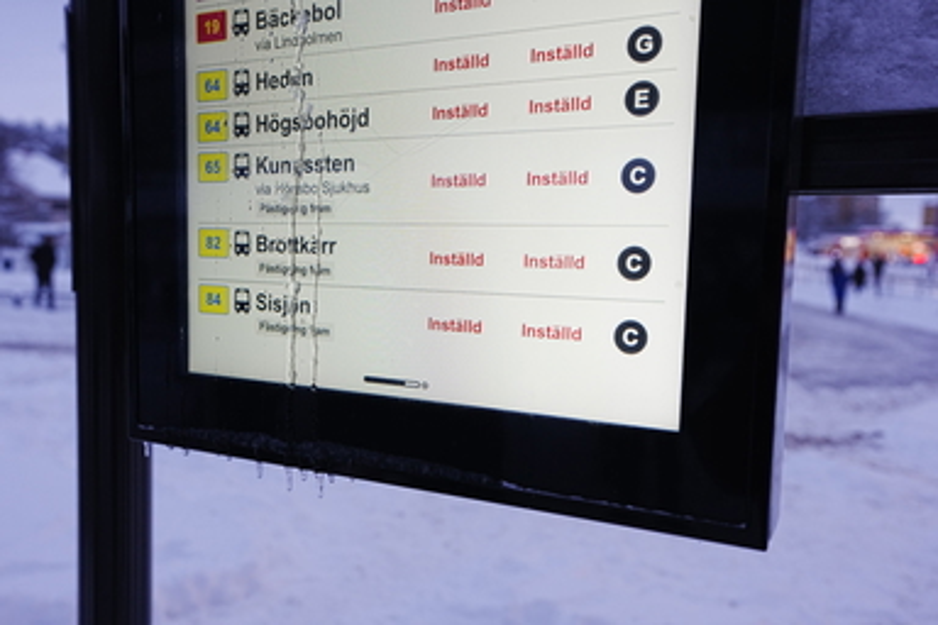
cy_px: 312
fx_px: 782
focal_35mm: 30
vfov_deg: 43.6
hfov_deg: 61.9
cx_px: 469
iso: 250
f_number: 2.8
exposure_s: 1/80
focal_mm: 30
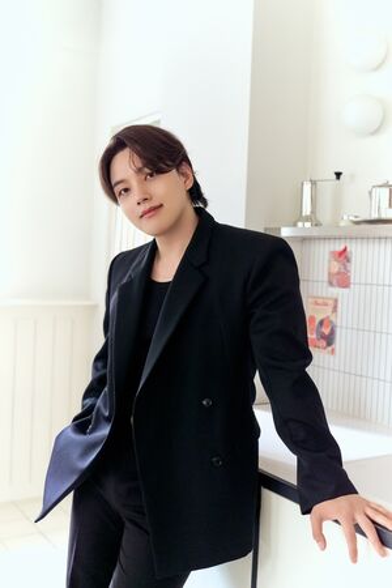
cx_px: 196
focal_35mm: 39
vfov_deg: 49.6
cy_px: 294
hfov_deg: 34.2
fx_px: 637
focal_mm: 39
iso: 1250
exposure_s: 1/100
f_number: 2.8
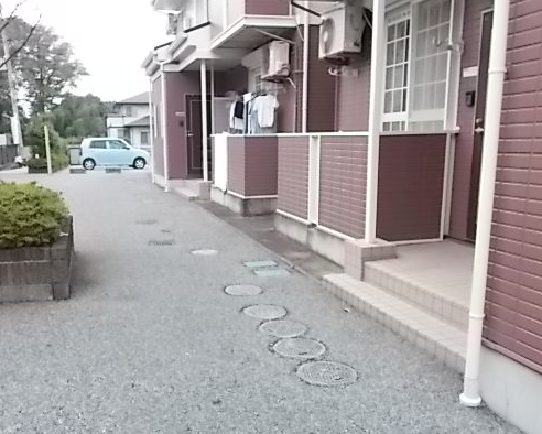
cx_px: 225
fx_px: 530
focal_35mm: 33
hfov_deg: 53.9
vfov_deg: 44.3
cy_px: 260
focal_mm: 4.6
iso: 400
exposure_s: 1/160
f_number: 3.2
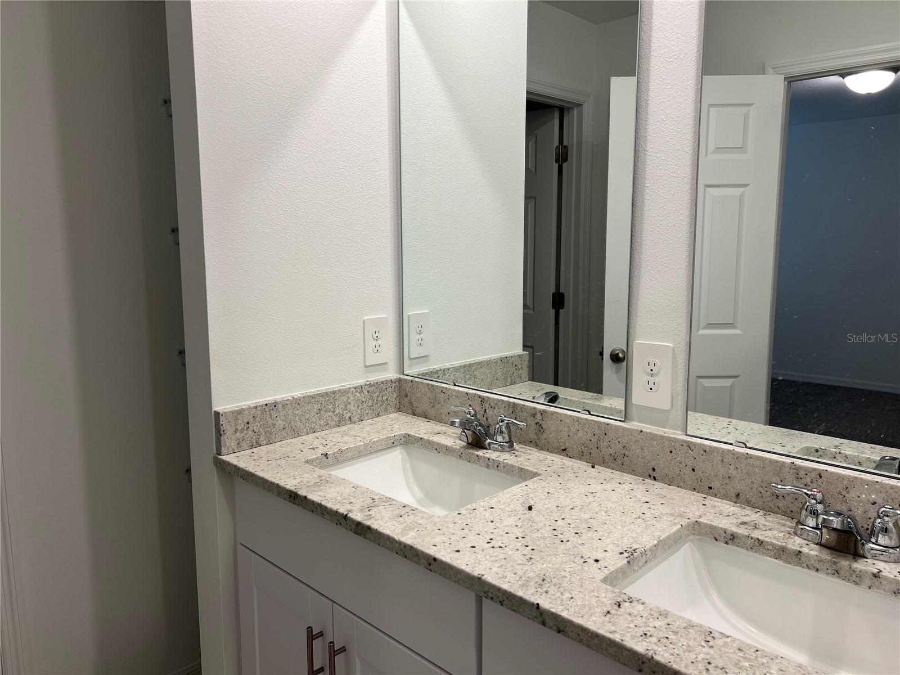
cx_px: 450
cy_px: 338
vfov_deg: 53.1
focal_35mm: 26
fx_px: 676
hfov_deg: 67.3
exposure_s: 1/120
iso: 50
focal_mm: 5.7
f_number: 1.5
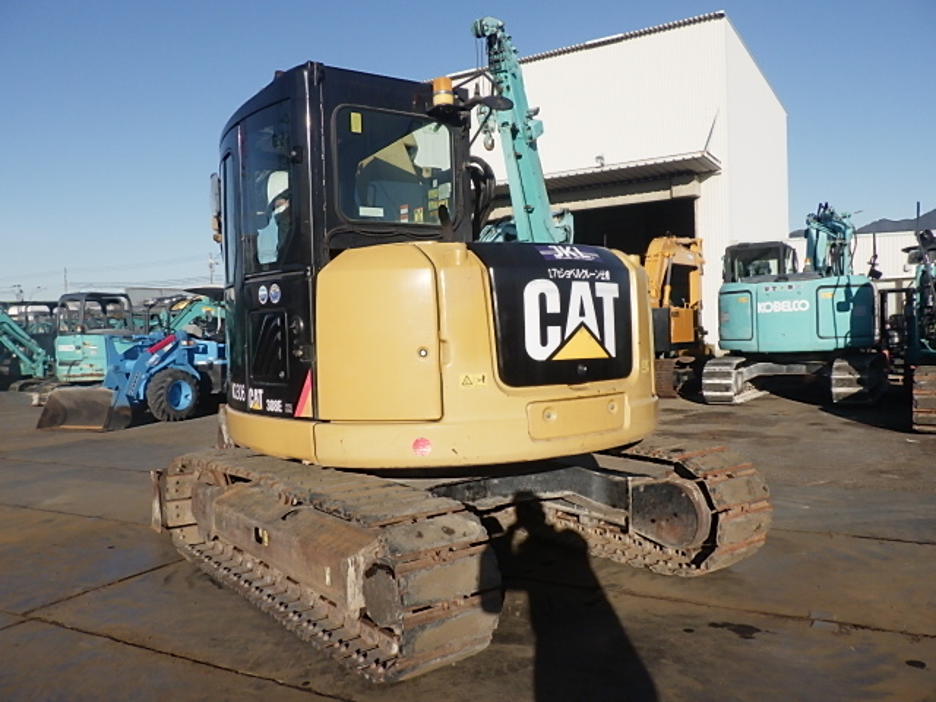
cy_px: 351
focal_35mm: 28
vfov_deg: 49.7
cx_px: 468
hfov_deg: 63.4
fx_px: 757
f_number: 4.2
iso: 250
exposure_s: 1/2000
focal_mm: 5
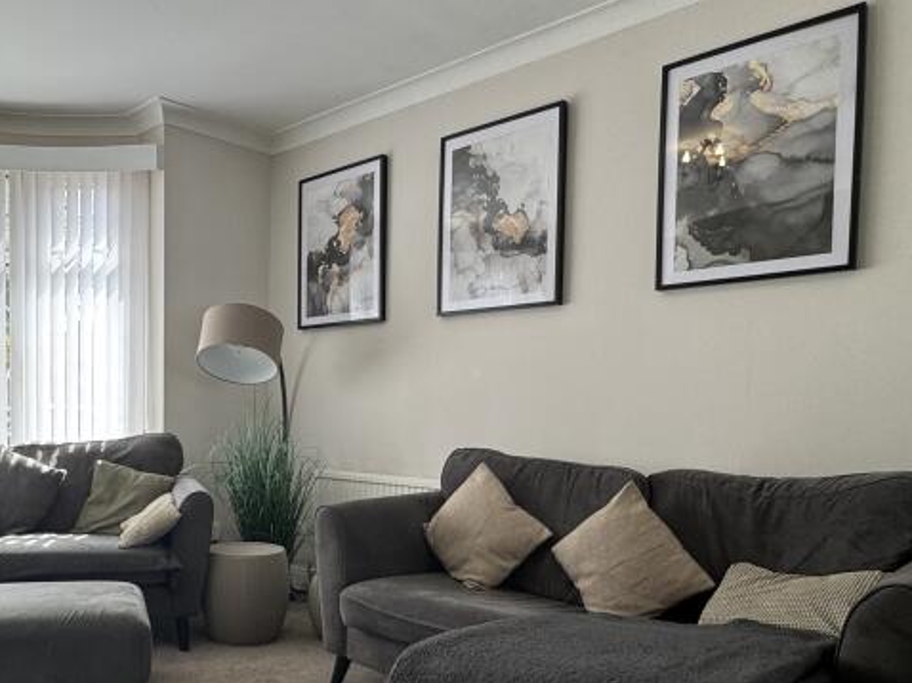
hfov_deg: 58.6
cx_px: 301
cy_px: 458
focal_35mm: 30
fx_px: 790
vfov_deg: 46.0
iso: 50
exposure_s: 1/99
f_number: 2.2
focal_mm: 2.22
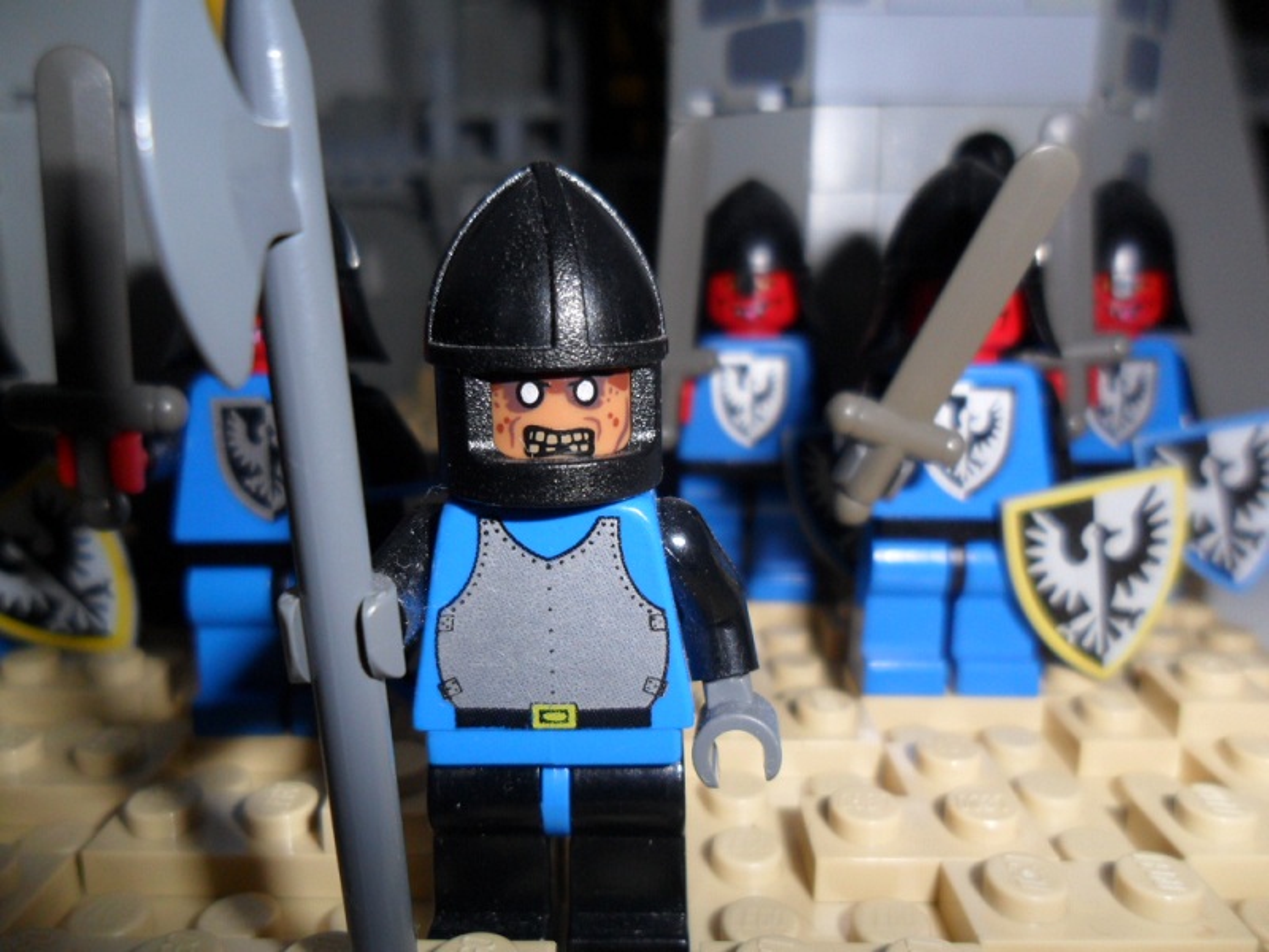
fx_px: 990
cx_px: 634
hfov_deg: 65.3
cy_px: 476
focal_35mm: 27
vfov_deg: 51.4
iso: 100
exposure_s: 1/45
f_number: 8.9
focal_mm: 4.9
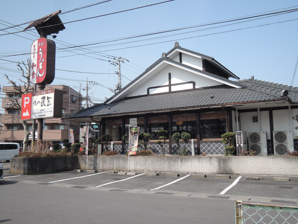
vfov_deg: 45.4
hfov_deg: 58.4
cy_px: 112
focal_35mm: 31
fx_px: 267
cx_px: 149
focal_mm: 6.6
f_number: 3.2
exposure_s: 1/2000
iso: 200
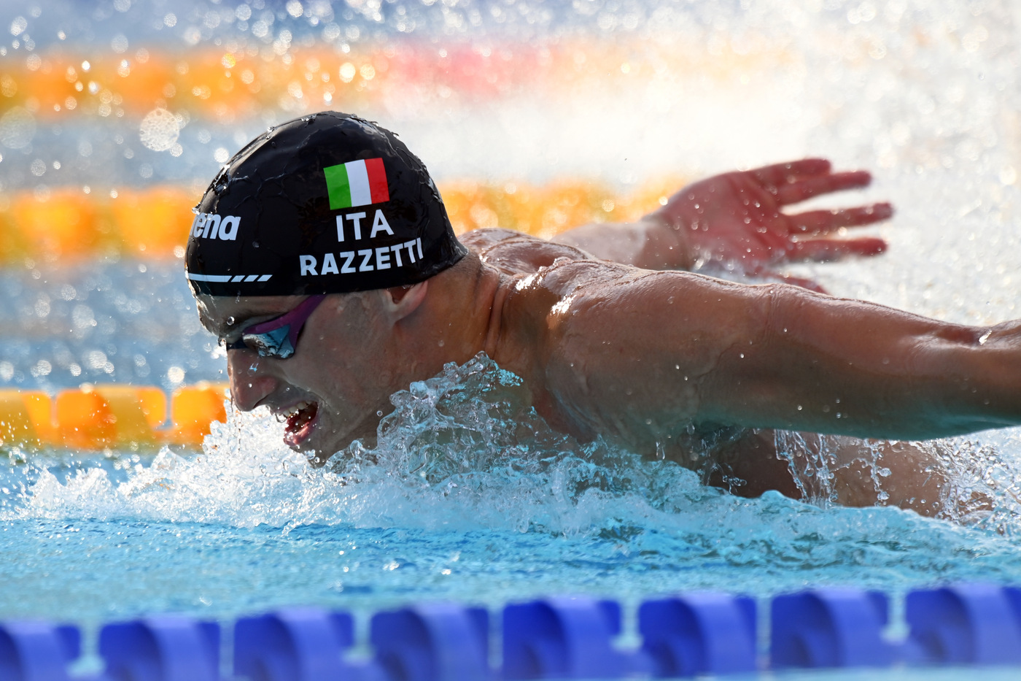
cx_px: 510
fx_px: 19282
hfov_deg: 3.0
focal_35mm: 680
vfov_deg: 2.0
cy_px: 340
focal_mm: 680
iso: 640
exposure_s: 1/2000
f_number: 5.6
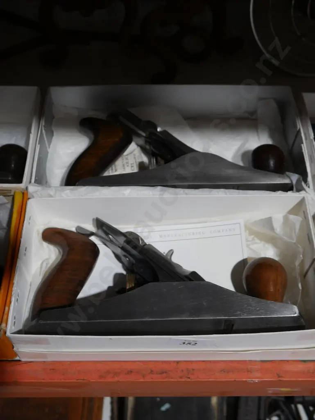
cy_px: 210
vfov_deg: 46.8
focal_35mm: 40
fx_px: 485
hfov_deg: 36.0
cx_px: 158
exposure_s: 1/60
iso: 320
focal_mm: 20
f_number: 4.5
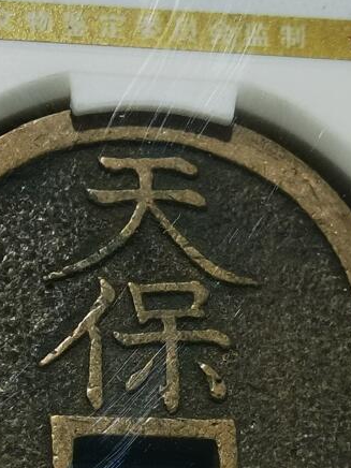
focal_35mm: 198
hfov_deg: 7.5
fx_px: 2677
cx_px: 109
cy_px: 309
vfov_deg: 10.0
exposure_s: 1/100
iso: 80
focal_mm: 6.67
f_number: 1.9
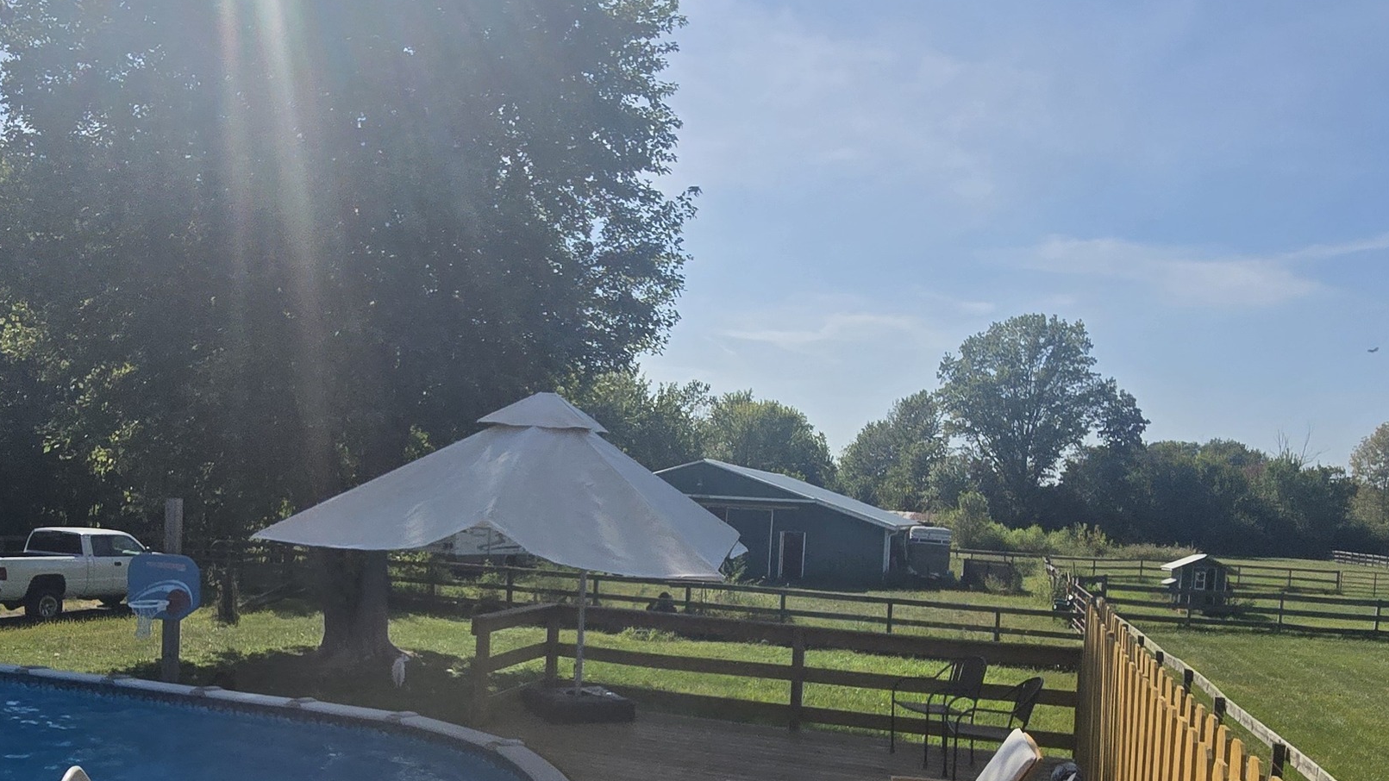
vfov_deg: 42.1
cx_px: 681
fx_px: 994
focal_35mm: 27
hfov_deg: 69.9
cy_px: 540
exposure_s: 1/4210
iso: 50
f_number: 2.2
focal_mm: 2.2
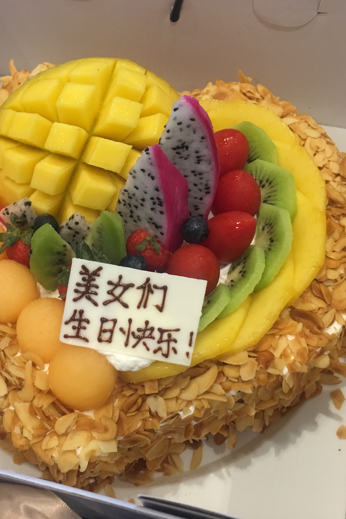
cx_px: 130
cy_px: 255
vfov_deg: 47.4
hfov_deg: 32.5
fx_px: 591
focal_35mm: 41
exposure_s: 1/17
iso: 64
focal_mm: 4.15
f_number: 2.2
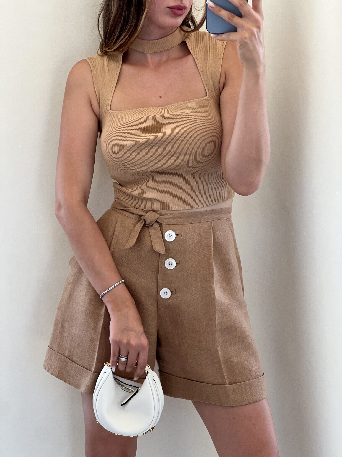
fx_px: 1014
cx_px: 171
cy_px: 228
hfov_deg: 19.1
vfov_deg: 25.3
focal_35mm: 77
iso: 125
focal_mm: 9
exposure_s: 1/121
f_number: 2.8
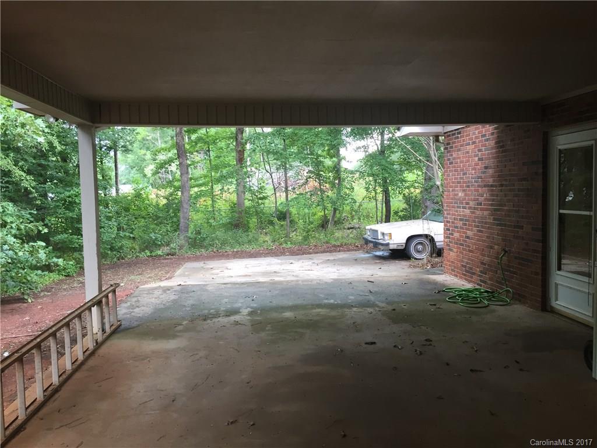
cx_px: 298
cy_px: 224
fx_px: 500
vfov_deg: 48.2
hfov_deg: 61.7
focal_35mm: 29
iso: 32
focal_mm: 4.15
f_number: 2.2
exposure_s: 1/40
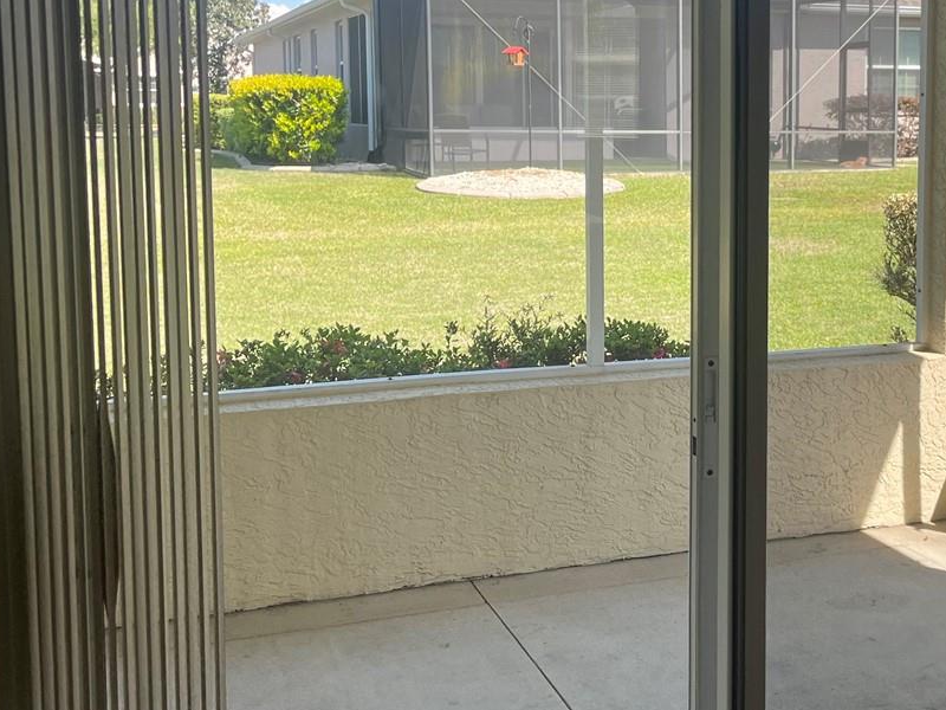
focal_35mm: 52
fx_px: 1421
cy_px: 254
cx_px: 765
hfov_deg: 35.6
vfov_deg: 27.9
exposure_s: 1/493
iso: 50
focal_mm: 5.1
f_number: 1.6
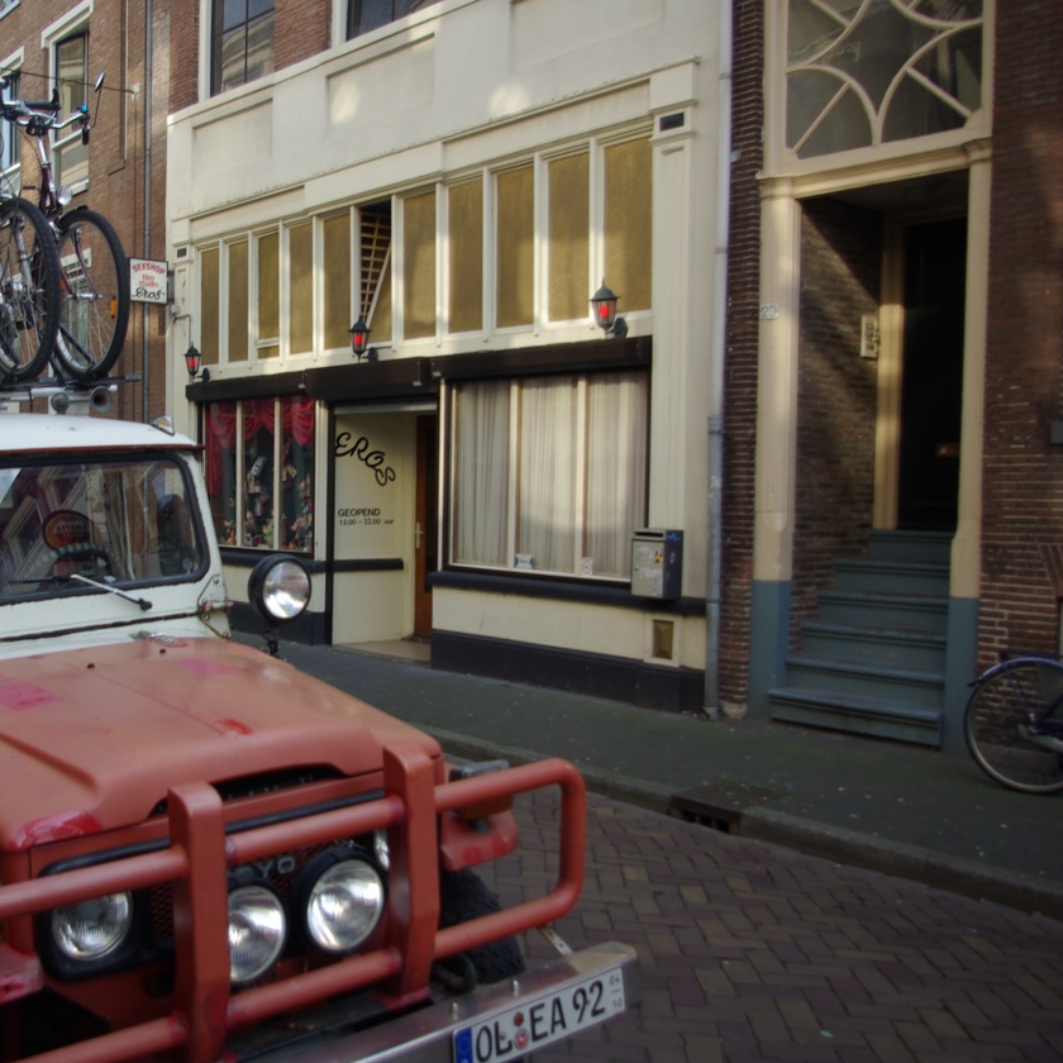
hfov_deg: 45.6
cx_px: 267
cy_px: 536
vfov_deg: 47.2
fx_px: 1216
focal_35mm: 35
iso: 100
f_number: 3.5
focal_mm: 18
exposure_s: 1/50
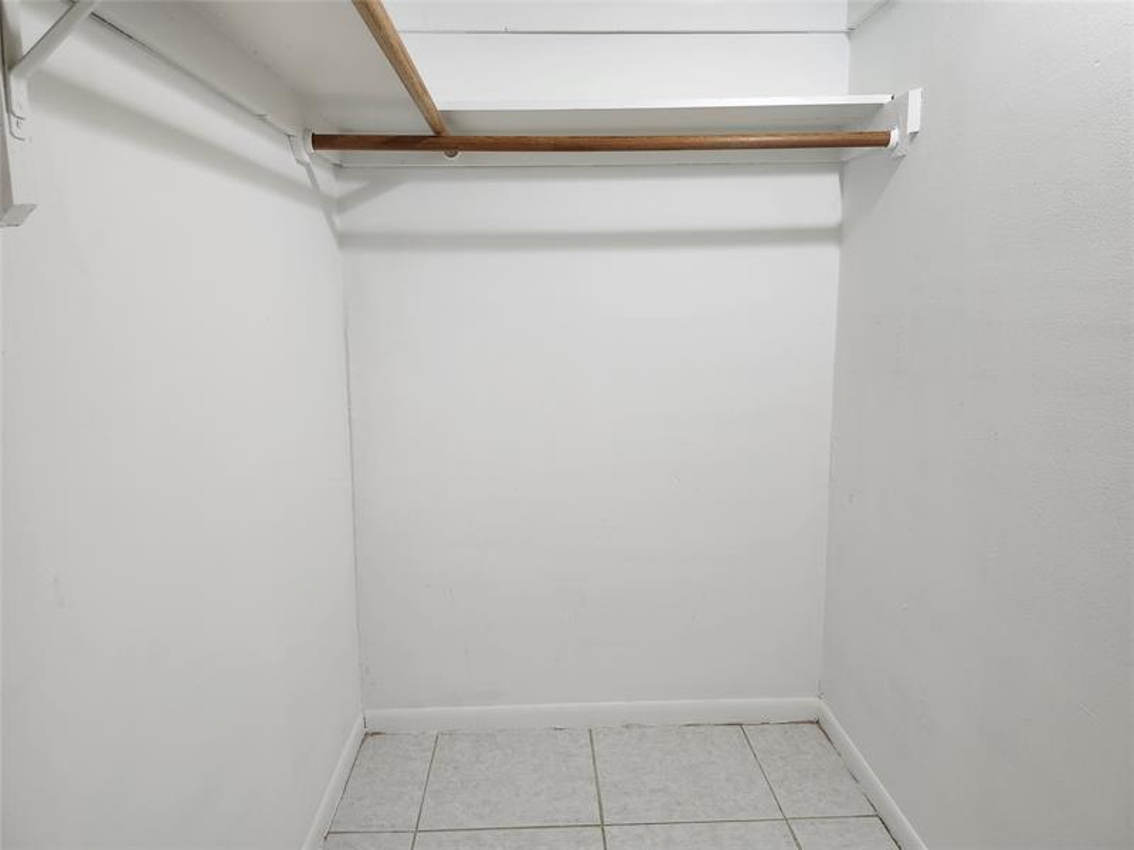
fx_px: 753
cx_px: 567
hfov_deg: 73.9
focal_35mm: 23
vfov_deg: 58.9
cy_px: 425
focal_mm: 5.54
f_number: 1.8
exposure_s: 1/120
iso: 500
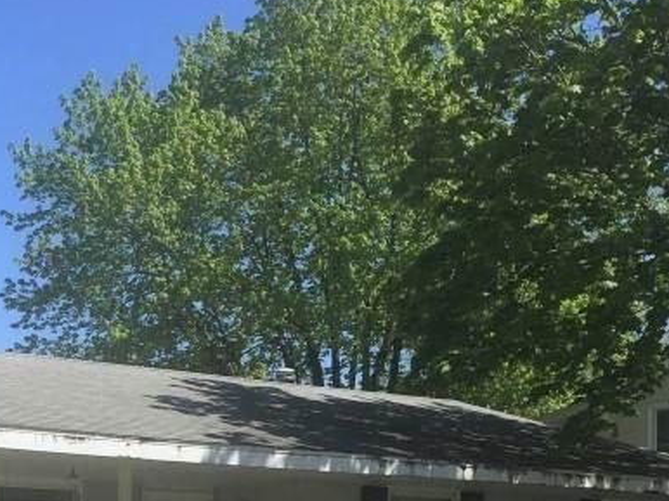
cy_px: 654
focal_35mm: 77
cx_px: -50
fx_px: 1487
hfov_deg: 23.9
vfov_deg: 17.9
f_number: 2.2
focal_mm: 4.15
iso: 32
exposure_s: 1/1980
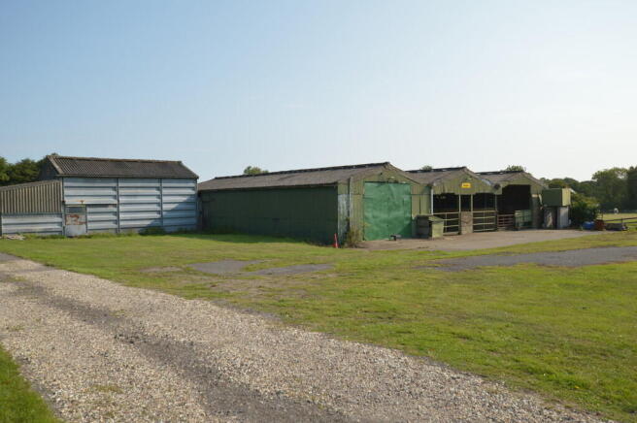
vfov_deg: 43.5
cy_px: 212
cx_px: 318
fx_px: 530
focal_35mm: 30
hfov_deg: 62.0
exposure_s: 1/500
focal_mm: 20
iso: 200
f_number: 8
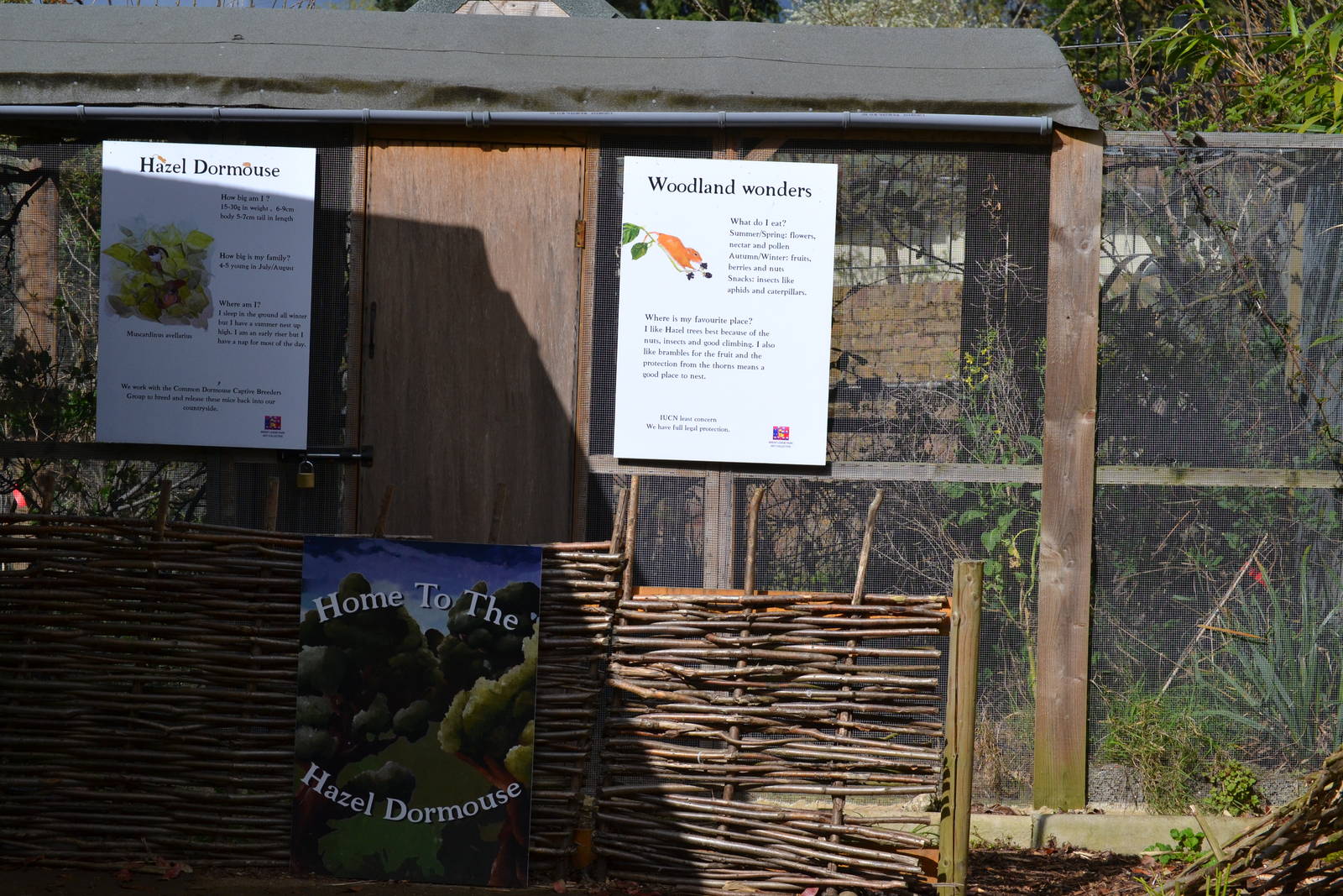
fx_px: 3078
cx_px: 672
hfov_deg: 24.6
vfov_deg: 16.6
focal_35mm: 82
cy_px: 448
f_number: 7.1
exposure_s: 1/2000
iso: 400
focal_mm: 55
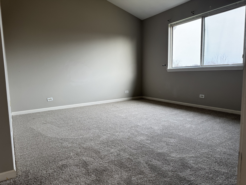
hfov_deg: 71.6
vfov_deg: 56.8
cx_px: 123
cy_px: 92
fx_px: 171
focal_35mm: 24
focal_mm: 6.76
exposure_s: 1/120
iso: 80
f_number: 1.78
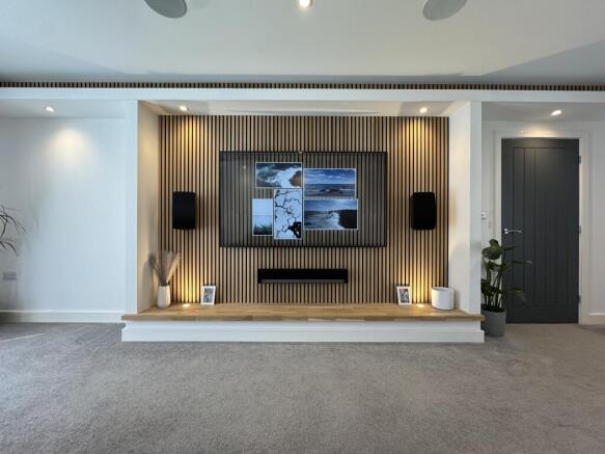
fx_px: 245
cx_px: 302
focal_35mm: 14
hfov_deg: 102.1
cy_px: 227
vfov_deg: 85.7
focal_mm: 2.22
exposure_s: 1/100
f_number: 2.2
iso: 160
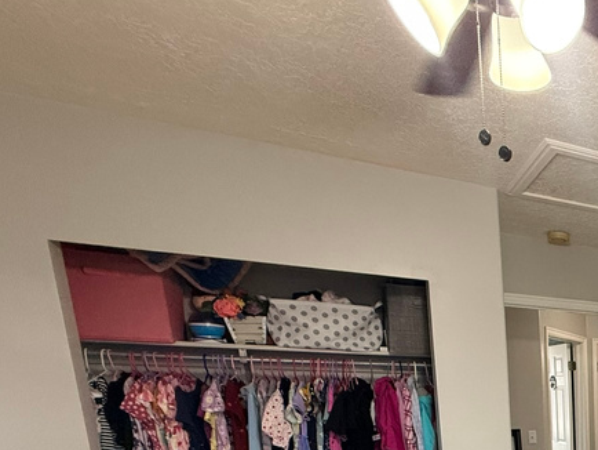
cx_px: 703
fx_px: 570
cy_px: 512
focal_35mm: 33
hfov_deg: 40.5
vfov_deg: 35.7
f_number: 2.2
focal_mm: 2.22
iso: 250
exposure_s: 1/120
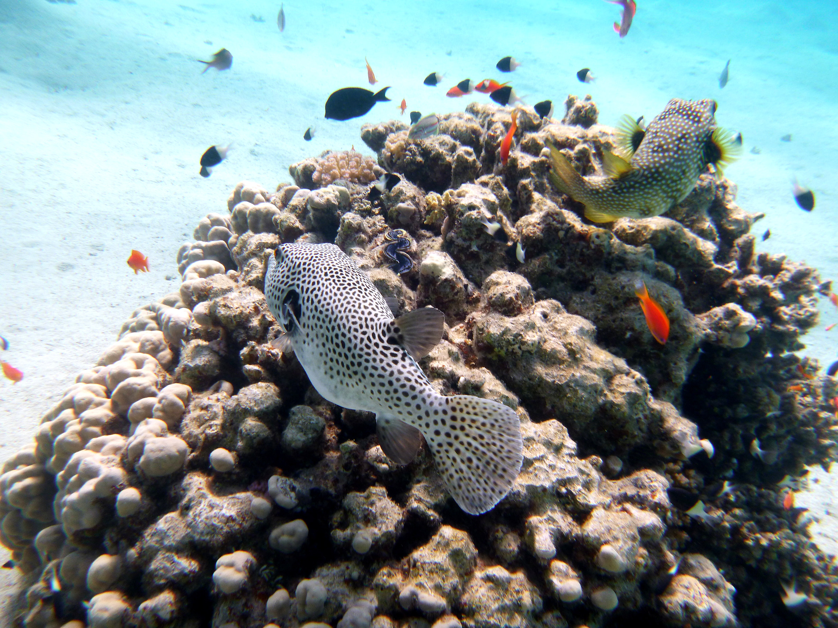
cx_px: 419
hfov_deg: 61.7
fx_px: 702
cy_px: 314
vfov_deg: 48.2
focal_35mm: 29
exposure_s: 1/125
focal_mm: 5.2
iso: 100
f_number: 4.1
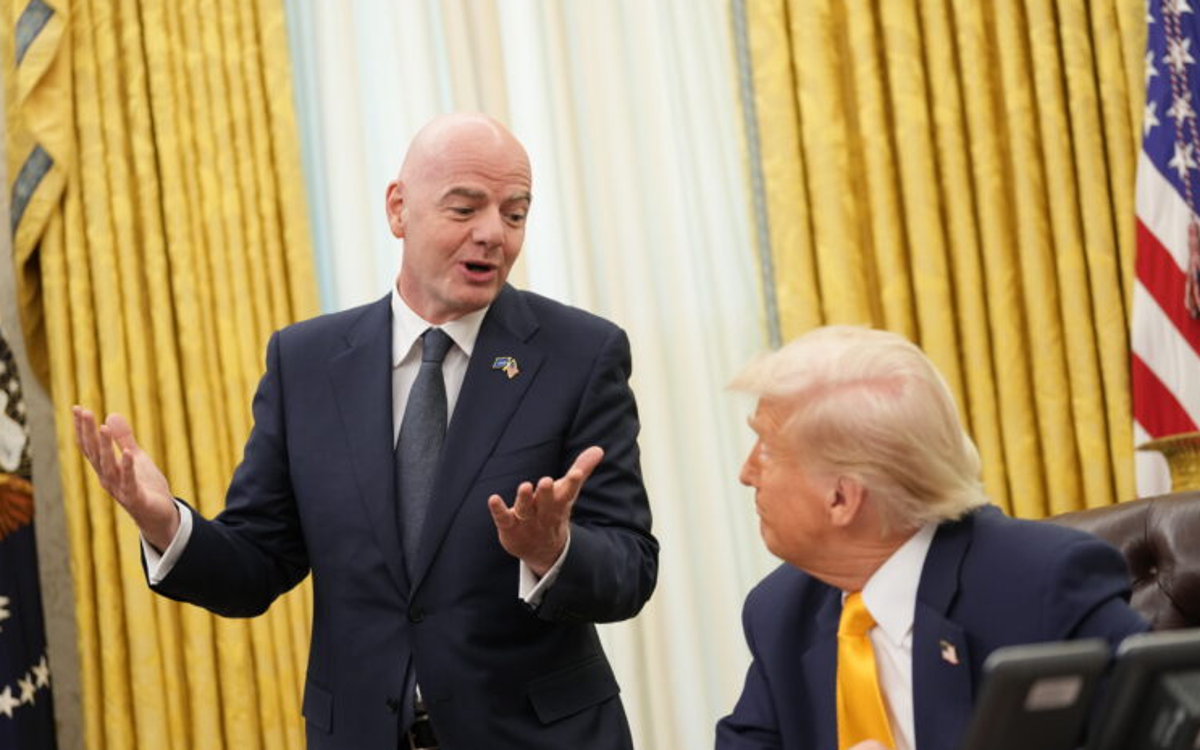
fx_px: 2354
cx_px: 602
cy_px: 388
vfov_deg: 18.1
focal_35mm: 72
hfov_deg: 28.6
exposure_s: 1/200
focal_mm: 70
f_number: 2.8
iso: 1000
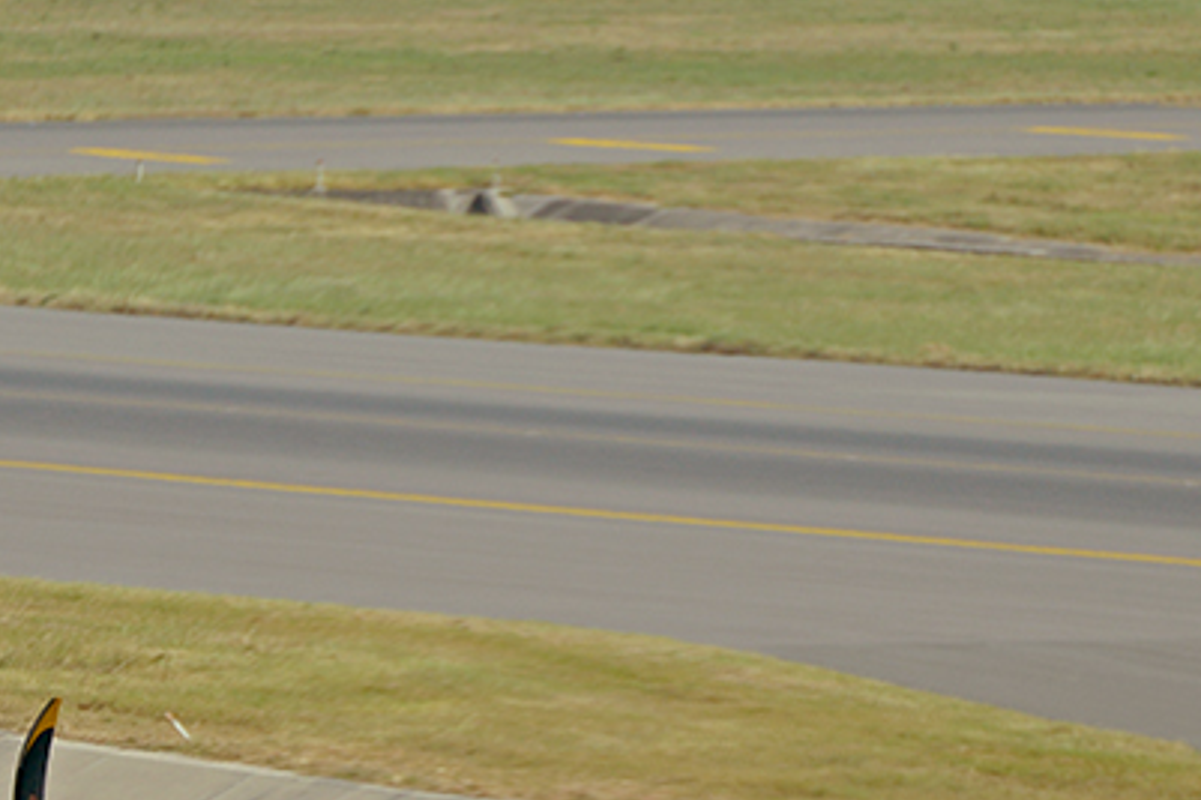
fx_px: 24976
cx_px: 380
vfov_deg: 1.8
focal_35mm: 749
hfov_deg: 2.8
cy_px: 996
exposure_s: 1/640
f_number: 5.6
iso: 320
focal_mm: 250
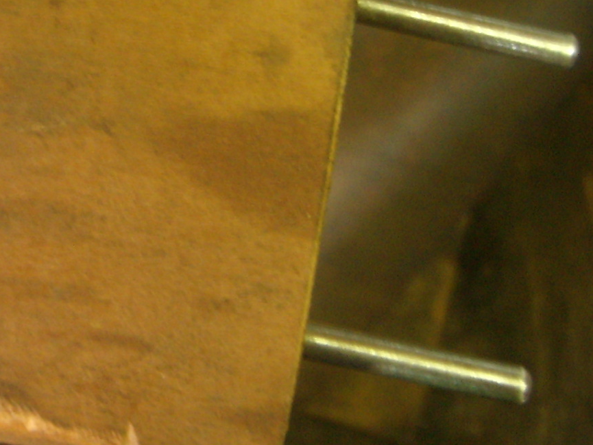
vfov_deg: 16.3
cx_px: -81
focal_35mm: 90
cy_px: 97
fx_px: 1542
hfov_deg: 20.6
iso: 167
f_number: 3.5
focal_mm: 6.4
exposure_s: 1/4
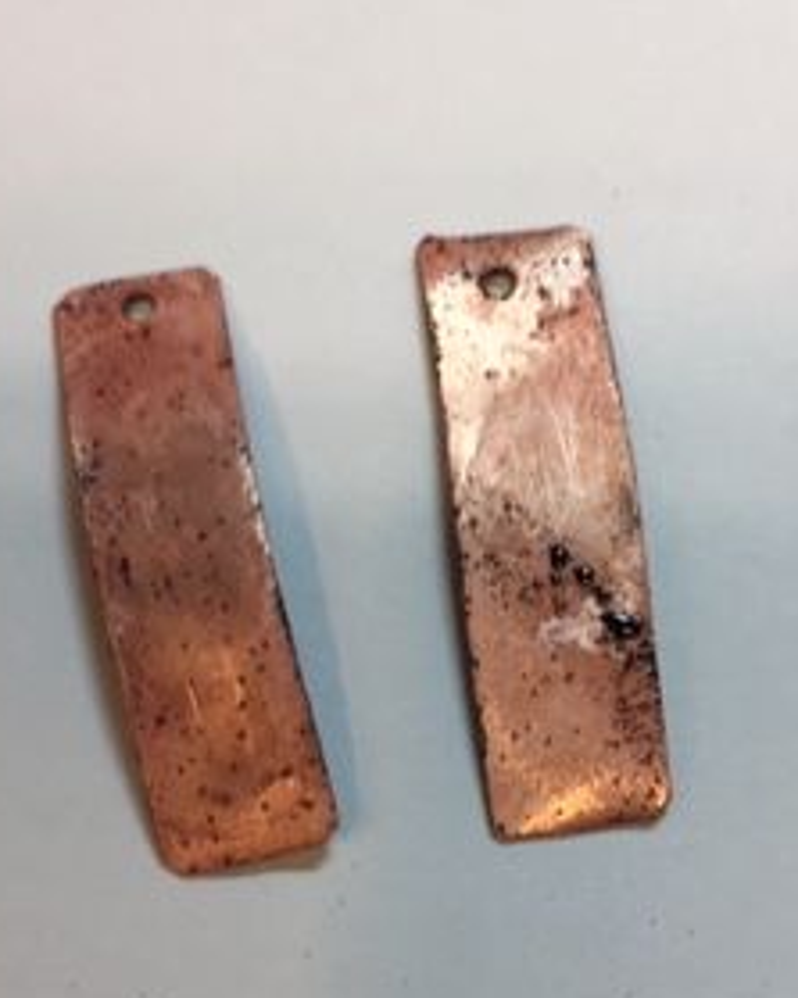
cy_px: 558
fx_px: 1920
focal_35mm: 65
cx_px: 408
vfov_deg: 29.1
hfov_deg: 23.5
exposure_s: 1/60
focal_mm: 4.15
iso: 25
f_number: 2.2
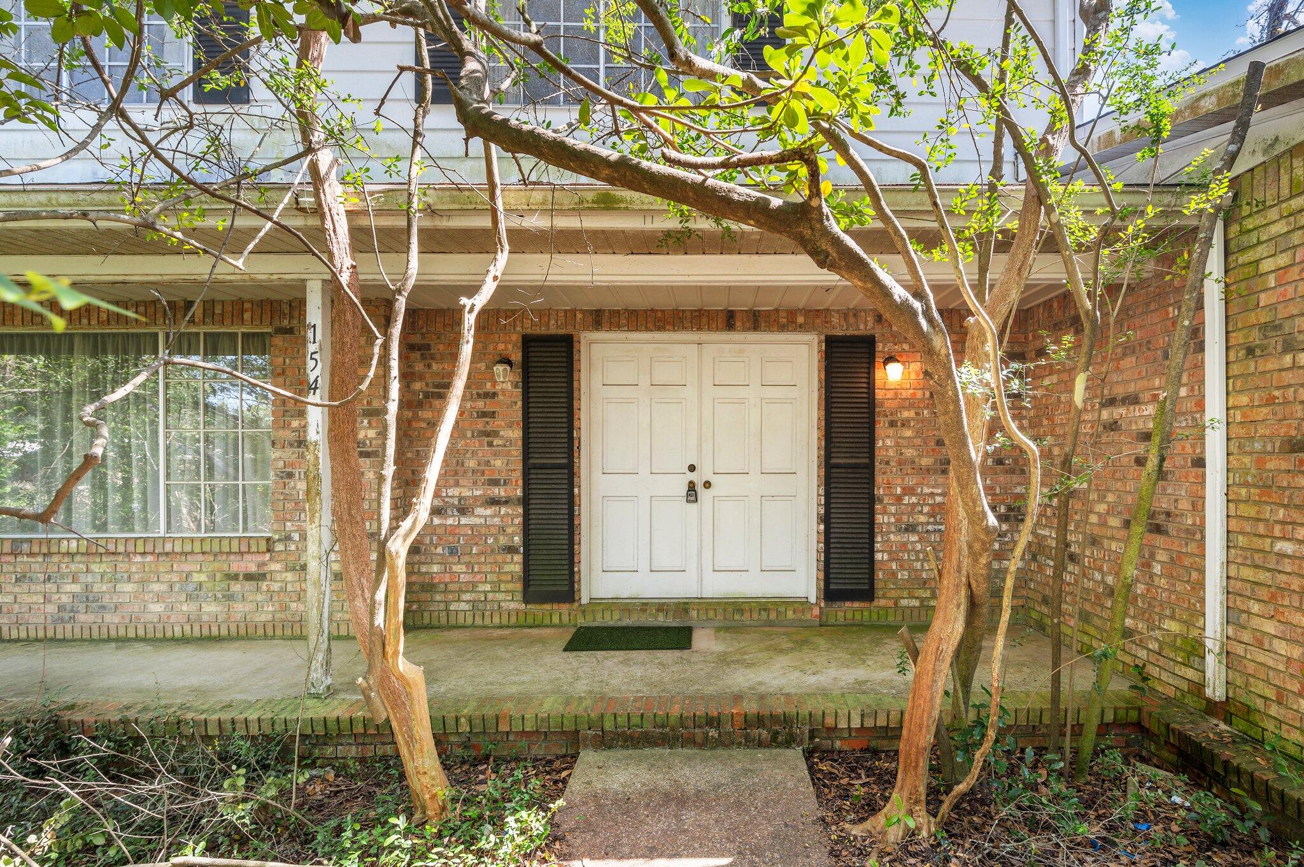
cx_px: 652
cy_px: 434
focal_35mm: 16
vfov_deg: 72.0
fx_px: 597
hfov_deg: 95.0
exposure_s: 1/60
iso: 160
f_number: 7.1
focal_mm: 16.5
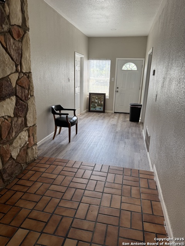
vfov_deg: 71.6
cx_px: 92
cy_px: 123
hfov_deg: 56.8
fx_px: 171
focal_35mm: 24
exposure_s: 1/121
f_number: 1.78
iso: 64
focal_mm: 6.76
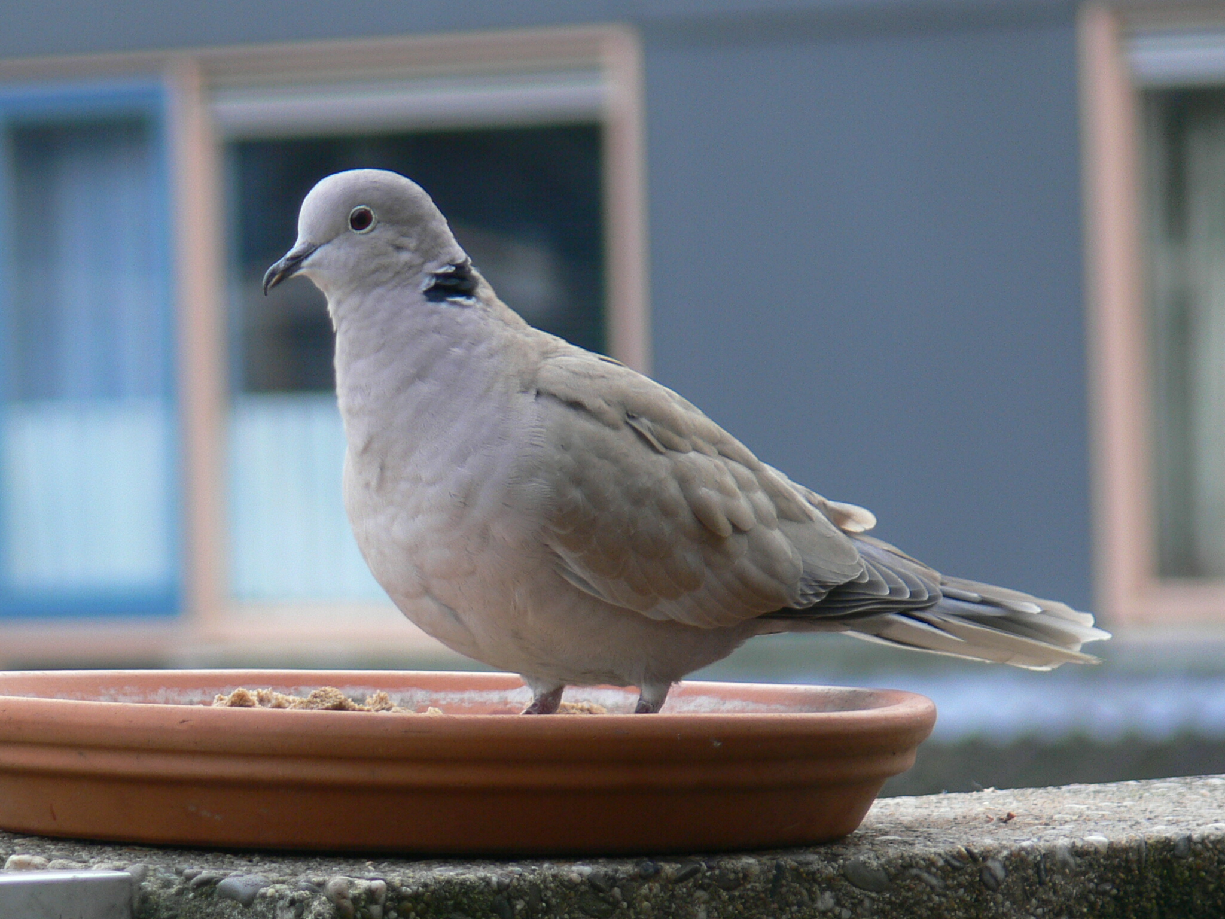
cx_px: 612
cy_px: 460
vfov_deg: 5.5
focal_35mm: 269
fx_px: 9519
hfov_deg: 7.4
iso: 80
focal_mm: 56.8
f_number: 3.6
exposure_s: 1/30
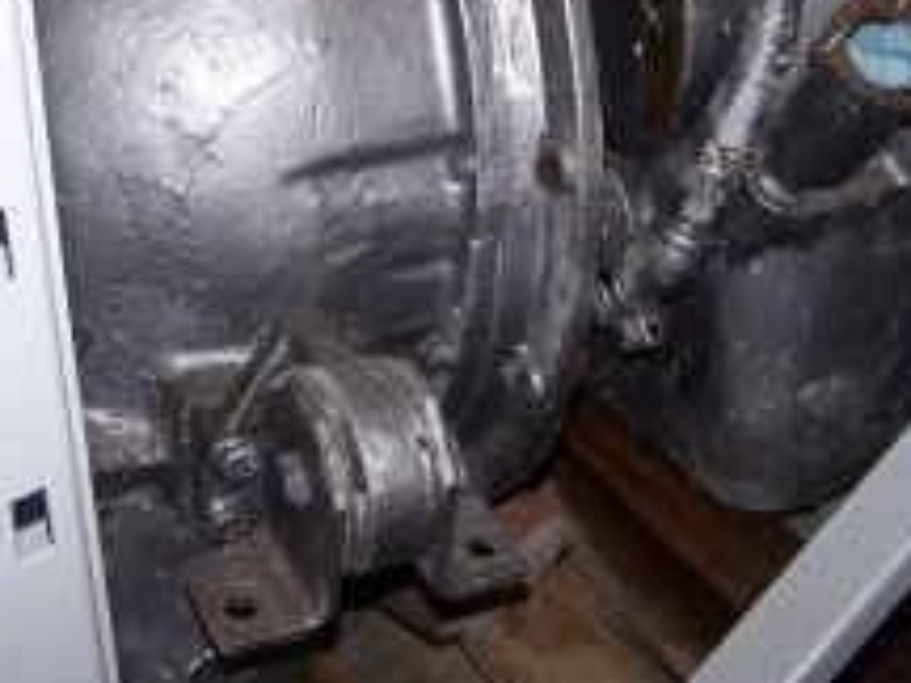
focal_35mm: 74
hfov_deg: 26.3
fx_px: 1947
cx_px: 502
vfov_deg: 19.7
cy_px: 162
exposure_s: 1/60
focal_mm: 6.3
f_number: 2.8
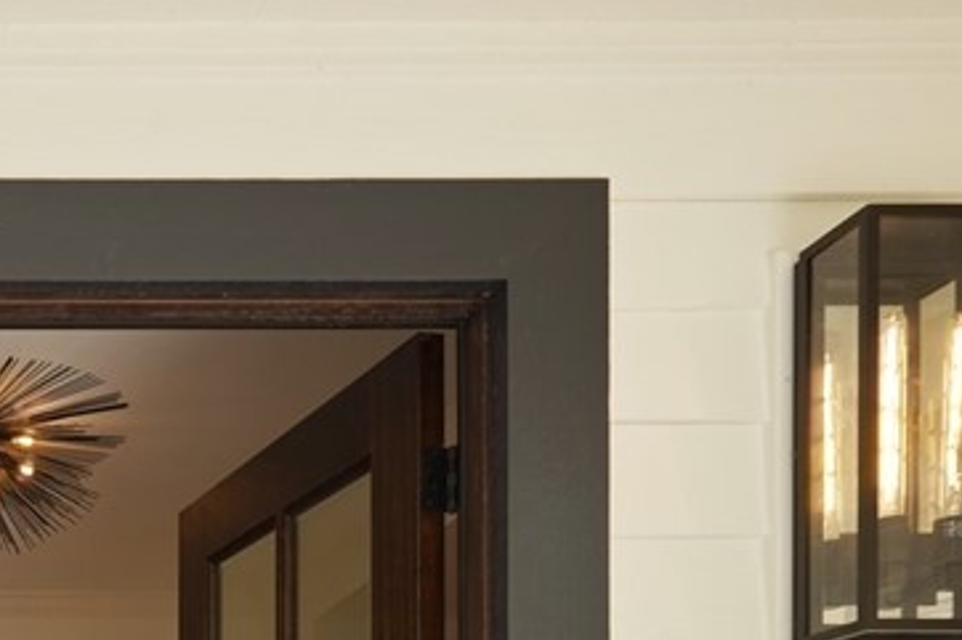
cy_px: 920
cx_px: -141
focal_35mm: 51
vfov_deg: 22.4
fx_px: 1362
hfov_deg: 33.1
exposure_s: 1/25
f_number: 9
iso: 320
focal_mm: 17
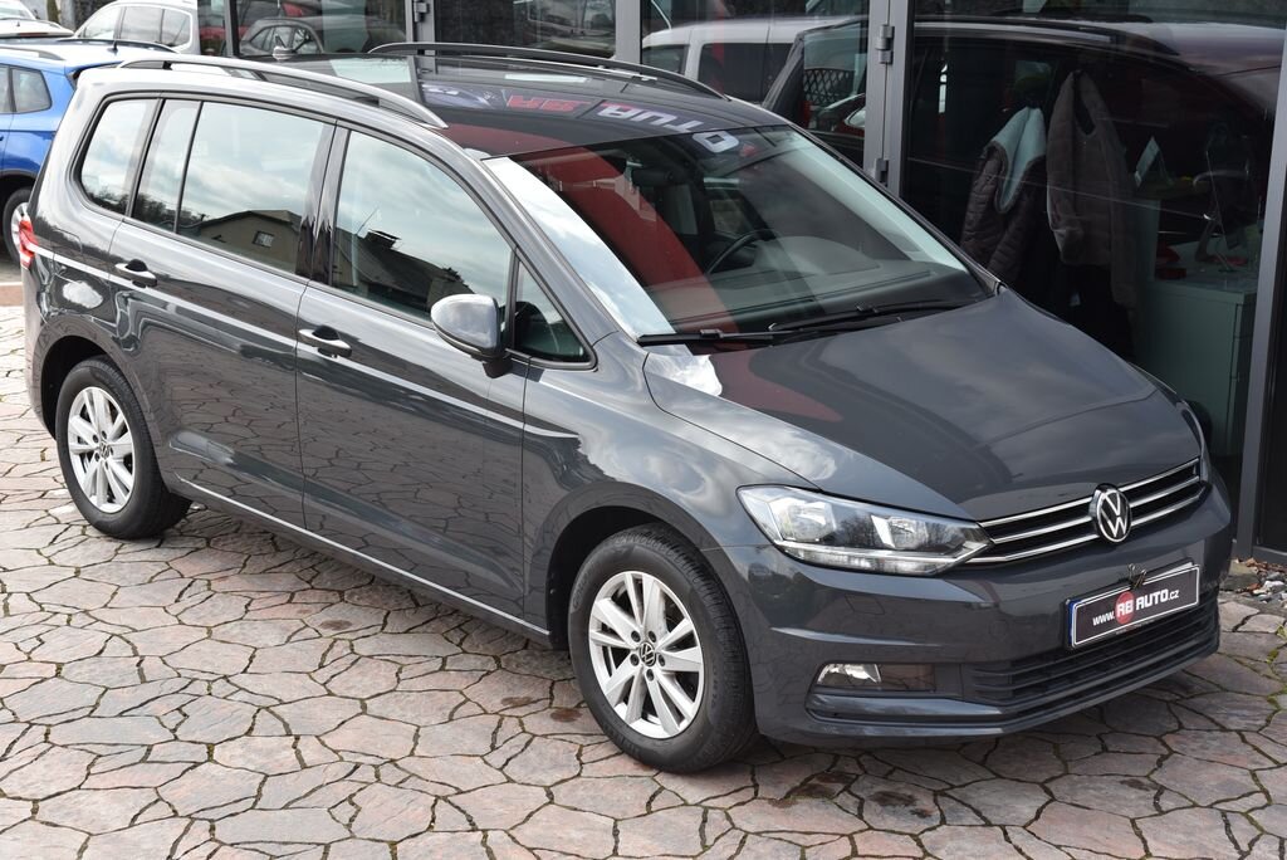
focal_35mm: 62
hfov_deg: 32.4
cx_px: 644
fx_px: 2218
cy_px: 430
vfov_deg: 21.9
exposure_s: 1/200
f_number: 7.1
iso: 500
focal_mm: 62
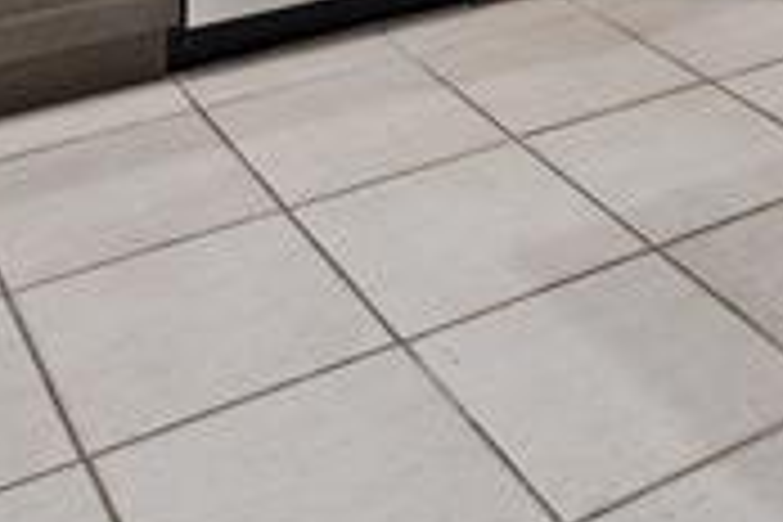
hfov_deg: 28.7
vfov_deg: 15.0
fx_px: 1501
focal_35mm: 69
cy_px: -594
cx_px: 603
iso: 200
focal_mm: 15
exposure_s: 1/1.25
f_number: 8
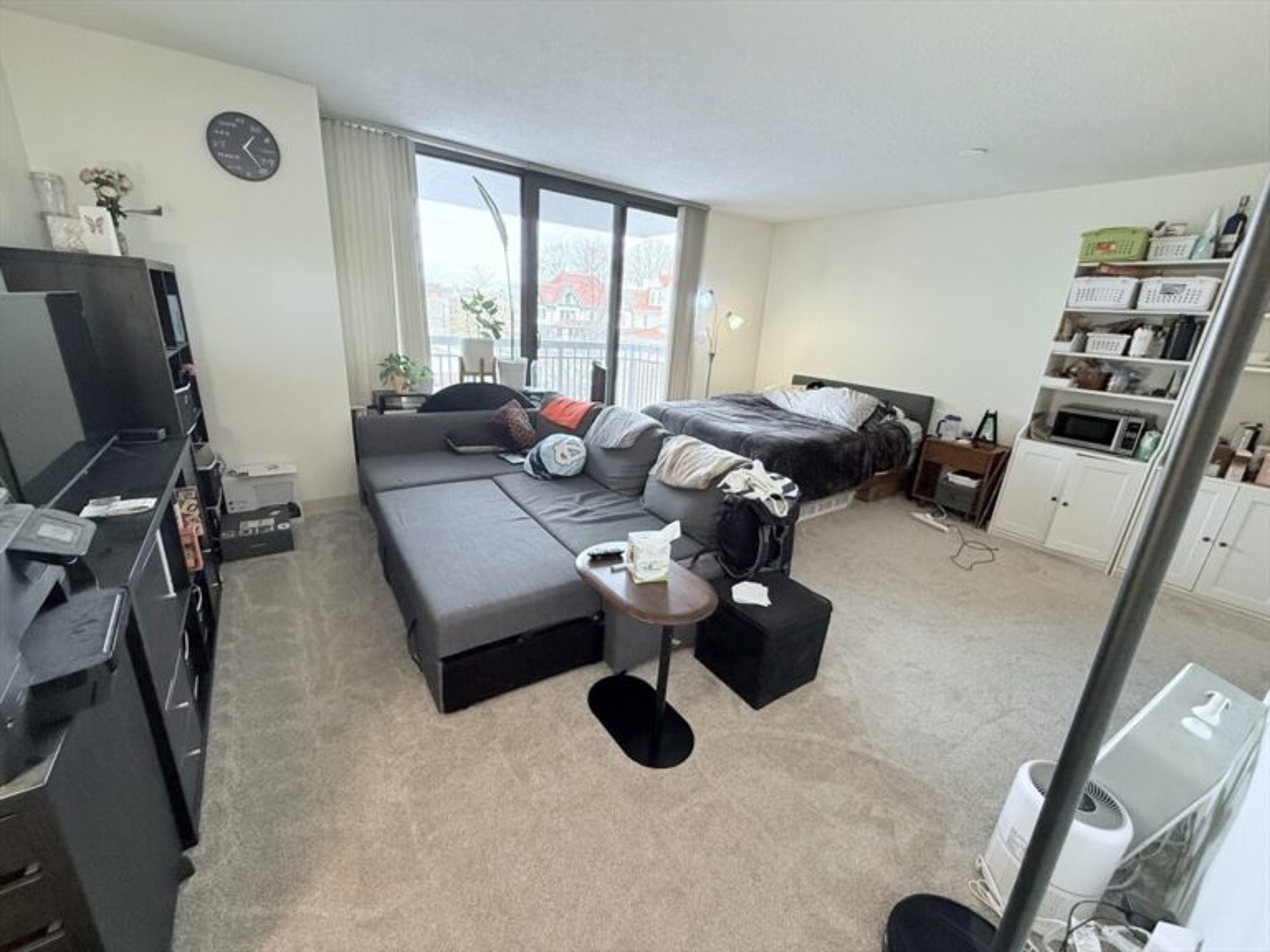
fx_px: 514
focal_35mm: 14
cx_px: 635
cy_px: 476
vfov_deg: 85.7
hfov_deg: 102.1
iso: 250
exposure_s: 1/100
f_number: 2.2
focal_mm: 2.22
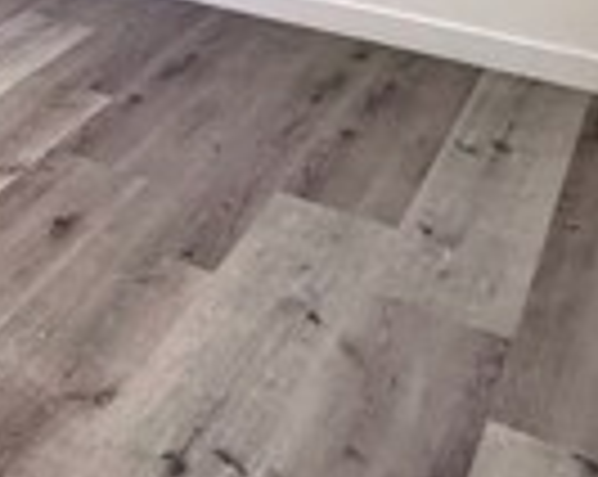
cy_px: -414
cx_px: -247
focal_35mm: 66
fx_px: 1166
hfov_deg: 24.0
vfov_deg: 17.8
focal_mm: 2.22
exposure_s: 1/74
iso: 320
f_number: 2.2
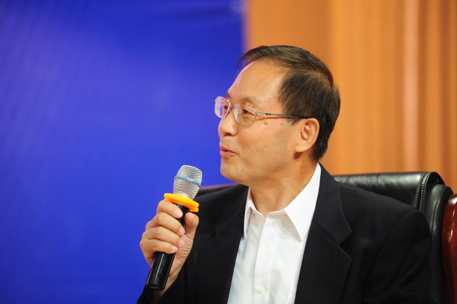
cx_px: 228
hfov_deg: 10.3
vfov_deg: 6.9
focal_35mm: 200
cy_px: 152
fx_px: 2537
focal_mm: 200
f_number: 4.5
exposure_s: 1/200
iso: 1600
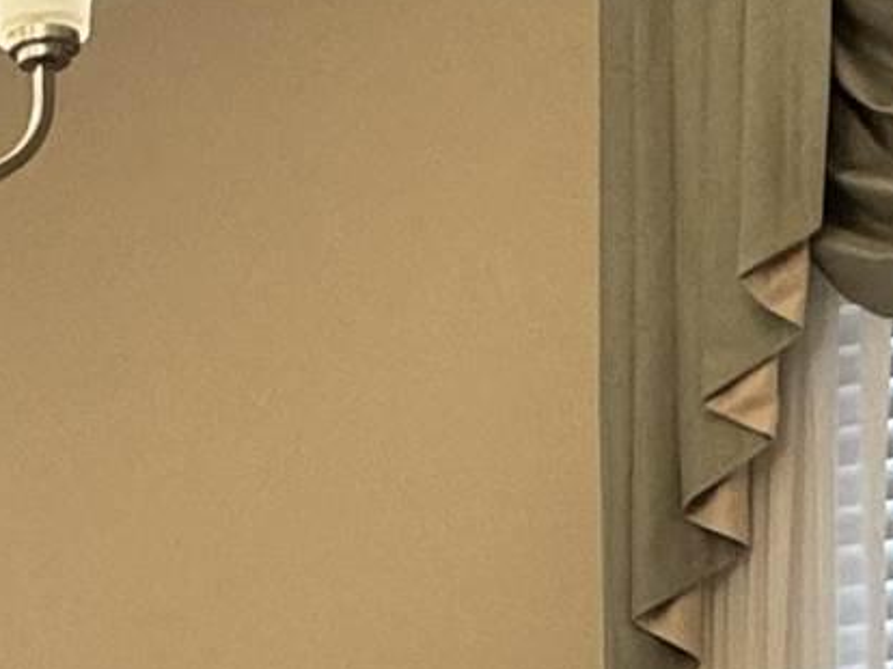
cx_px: -145
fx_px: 2681
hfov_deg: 18.1
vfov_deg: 13.1
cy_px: 1114
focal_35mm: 104
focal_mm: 2.22
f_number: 2.2
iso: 160
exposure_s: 1/60
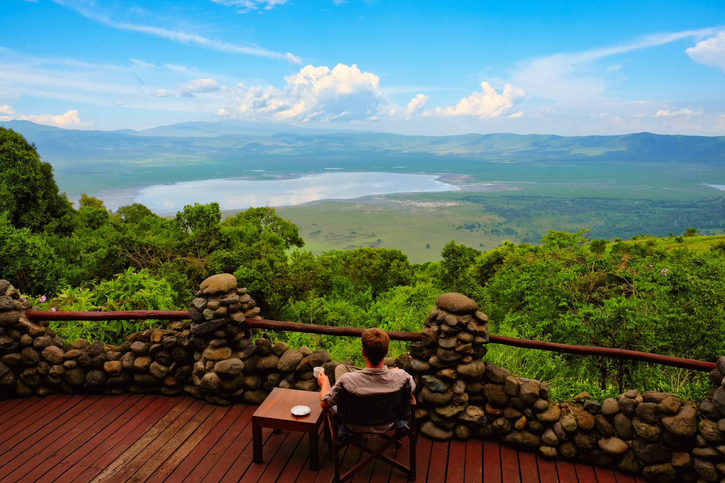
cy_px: 242
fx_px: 544
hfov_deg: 67.4
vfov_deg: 47.9
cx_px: 362
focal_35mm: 27
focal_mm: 18
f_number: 7.1
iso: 400
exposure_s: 1/420
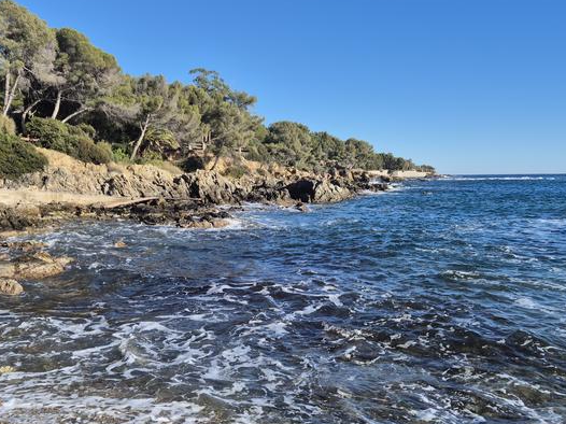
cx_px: 215
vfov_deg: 40.7
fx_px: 572
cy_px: 222
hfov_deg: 52.1
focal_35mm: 35
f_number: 1.8
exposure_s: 1/1504
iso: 25
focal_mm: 5.4
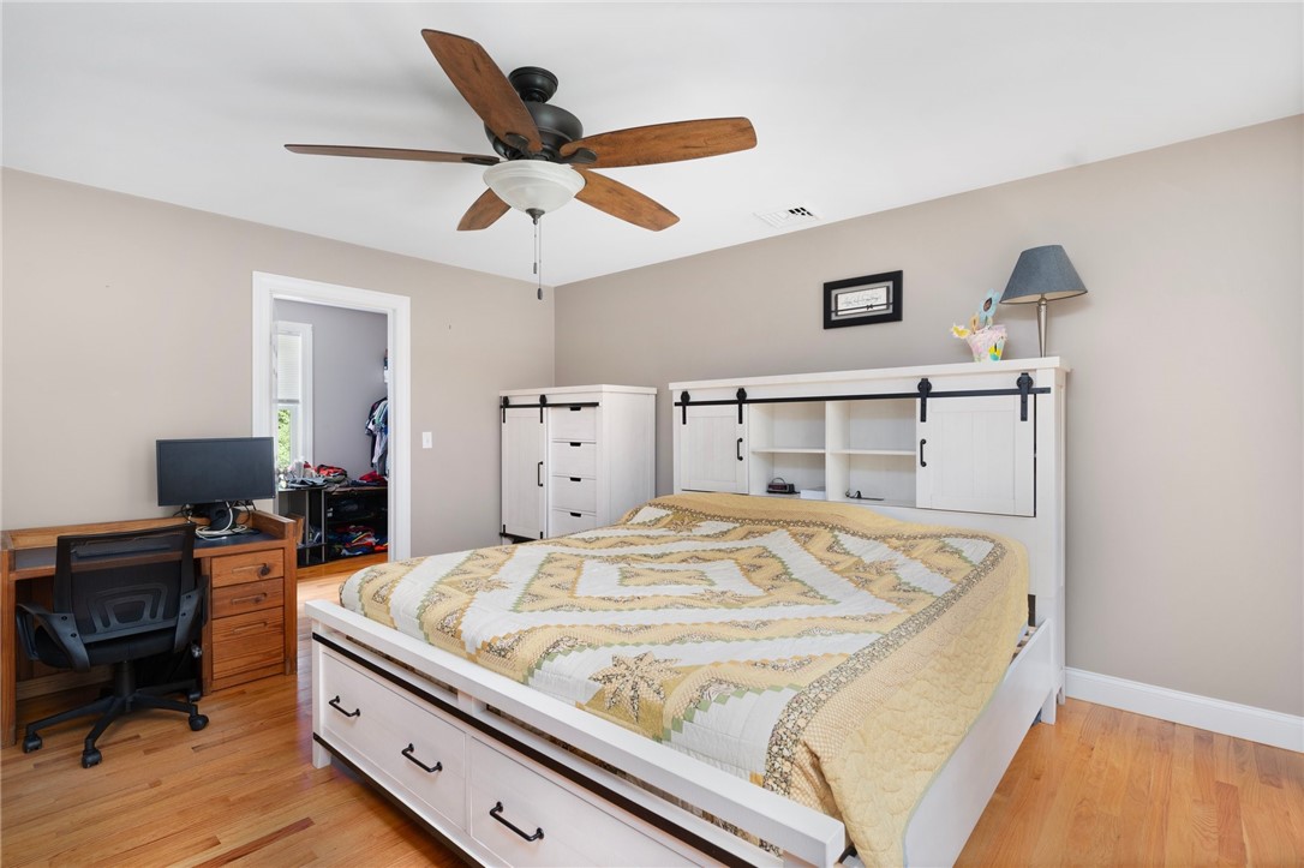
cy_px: 434
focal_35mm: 17
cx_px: 652
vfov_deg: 70.4
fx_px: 615
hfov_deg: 93.3
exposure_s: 1/100
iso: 800
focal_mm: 17
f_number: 7.1
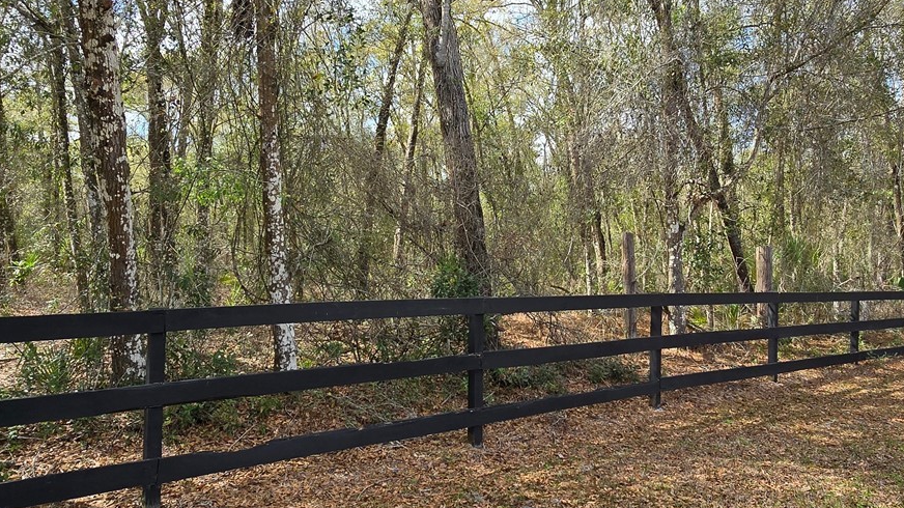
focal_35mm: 26
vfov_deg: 44.2
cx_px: 511
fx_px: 623
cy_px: 217
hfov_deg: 71.6
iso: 50
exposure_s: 1/773
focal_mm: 2.2
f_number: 2.2
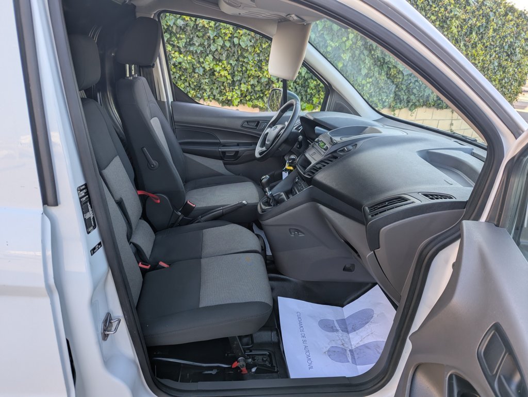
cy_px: 198
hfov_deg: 71.5
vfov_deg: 56.9
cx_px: 264
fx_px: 367
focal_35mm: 24
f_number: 1.85
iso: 43
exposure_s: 1/228
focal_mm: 6.81
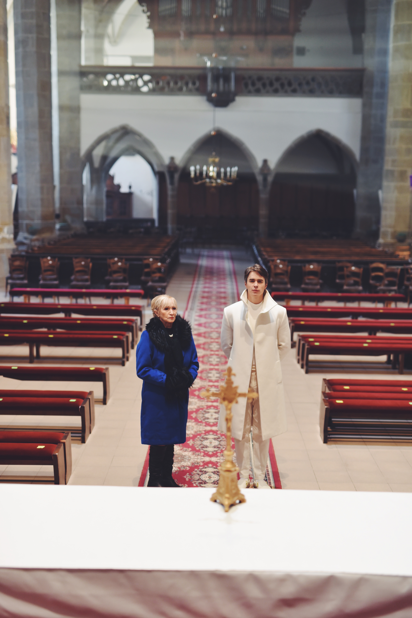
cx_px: 206
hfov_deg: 27.0
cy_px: 309
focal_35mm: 50
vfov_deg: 39.6
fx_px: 857
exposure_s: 1/60
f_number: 2
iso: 800
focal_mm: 50
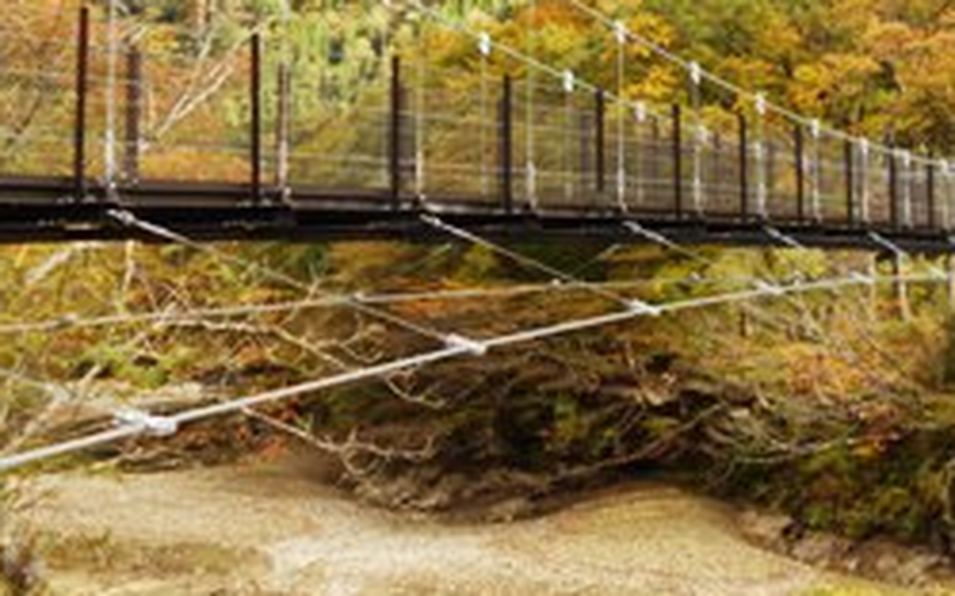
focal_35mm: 74
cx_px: 787
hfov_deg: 27.2
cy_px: 31
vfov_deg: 17.3
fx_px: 1925
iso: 180
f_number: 3.9
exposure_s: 1/250
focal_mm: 6.7
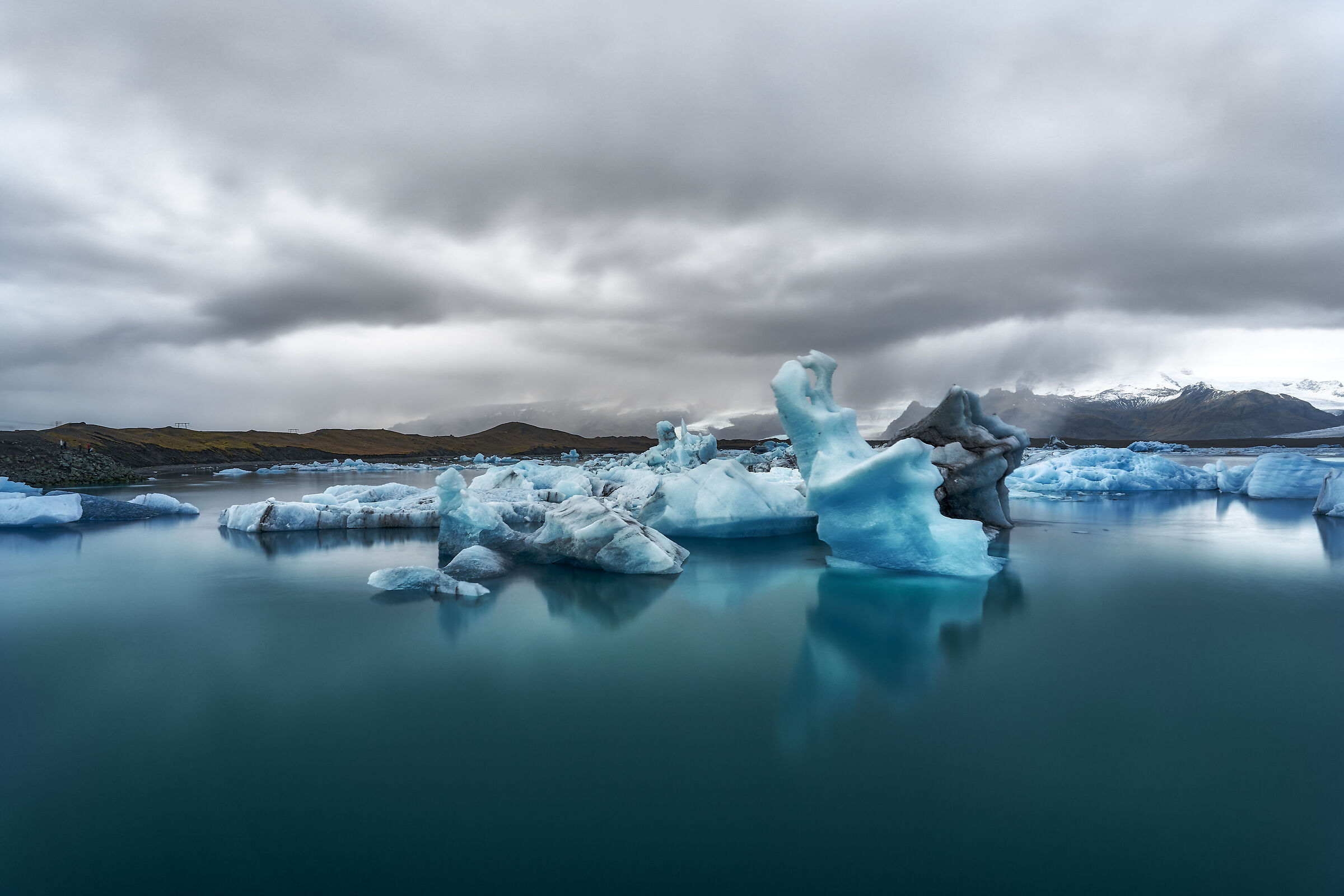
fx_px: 896
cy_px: 448
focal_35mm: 24
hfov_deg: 73.7
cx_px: 672
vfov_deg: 53.1
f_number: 11
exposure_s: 15
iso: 100
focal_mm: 24
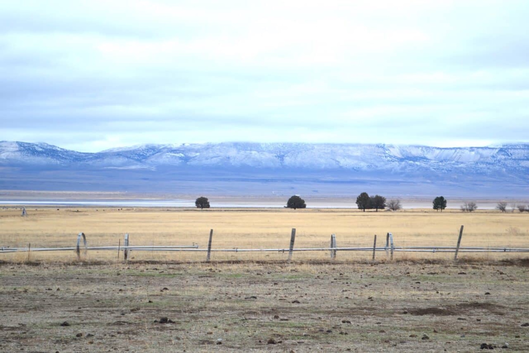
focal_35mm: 82
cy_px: 176
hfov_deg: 24.6
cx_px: 264
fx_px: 1212
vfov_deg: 16.6
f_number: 6.3
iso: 100
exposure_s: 1/160
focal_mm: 55
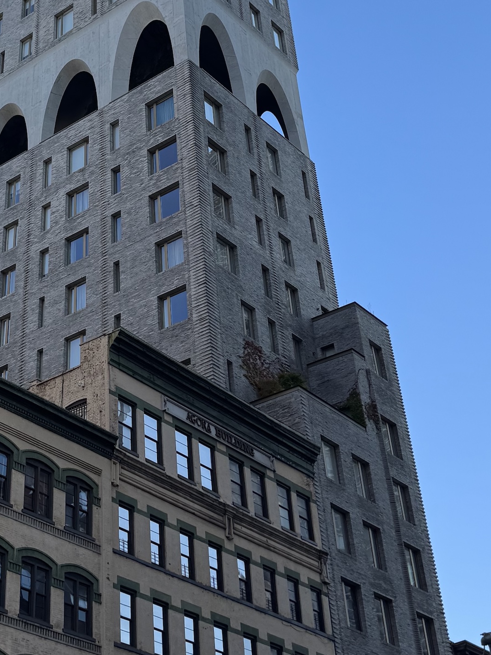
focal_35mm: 58
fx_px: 1097
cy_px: 106
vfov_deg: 32.1
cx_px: 93
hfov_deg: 24.8
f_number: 1.78
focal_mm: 6.76
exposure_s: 1/1560
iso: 80
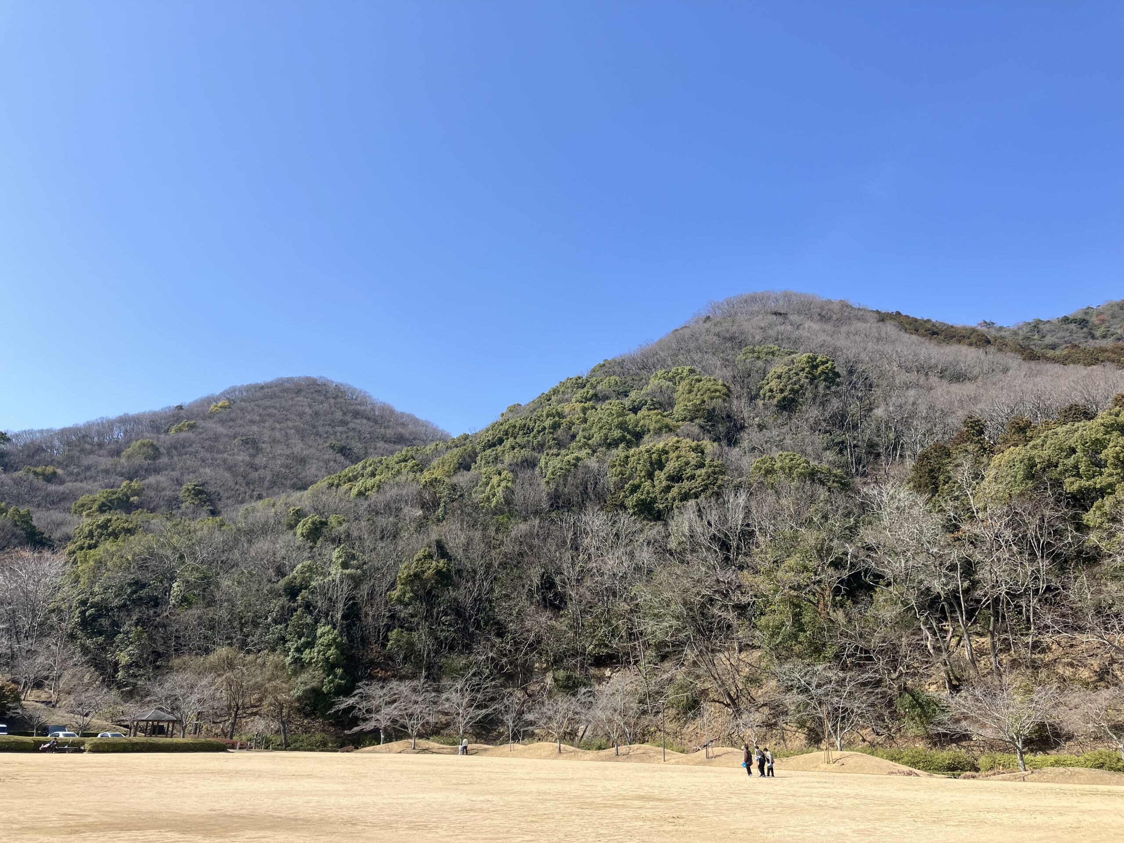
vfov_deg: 49.7
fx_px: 909
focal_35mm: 28
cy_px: 422
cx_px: 562
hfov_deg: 63.4
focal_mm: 3.99
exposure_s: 1/1130
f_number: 1.8
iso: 32
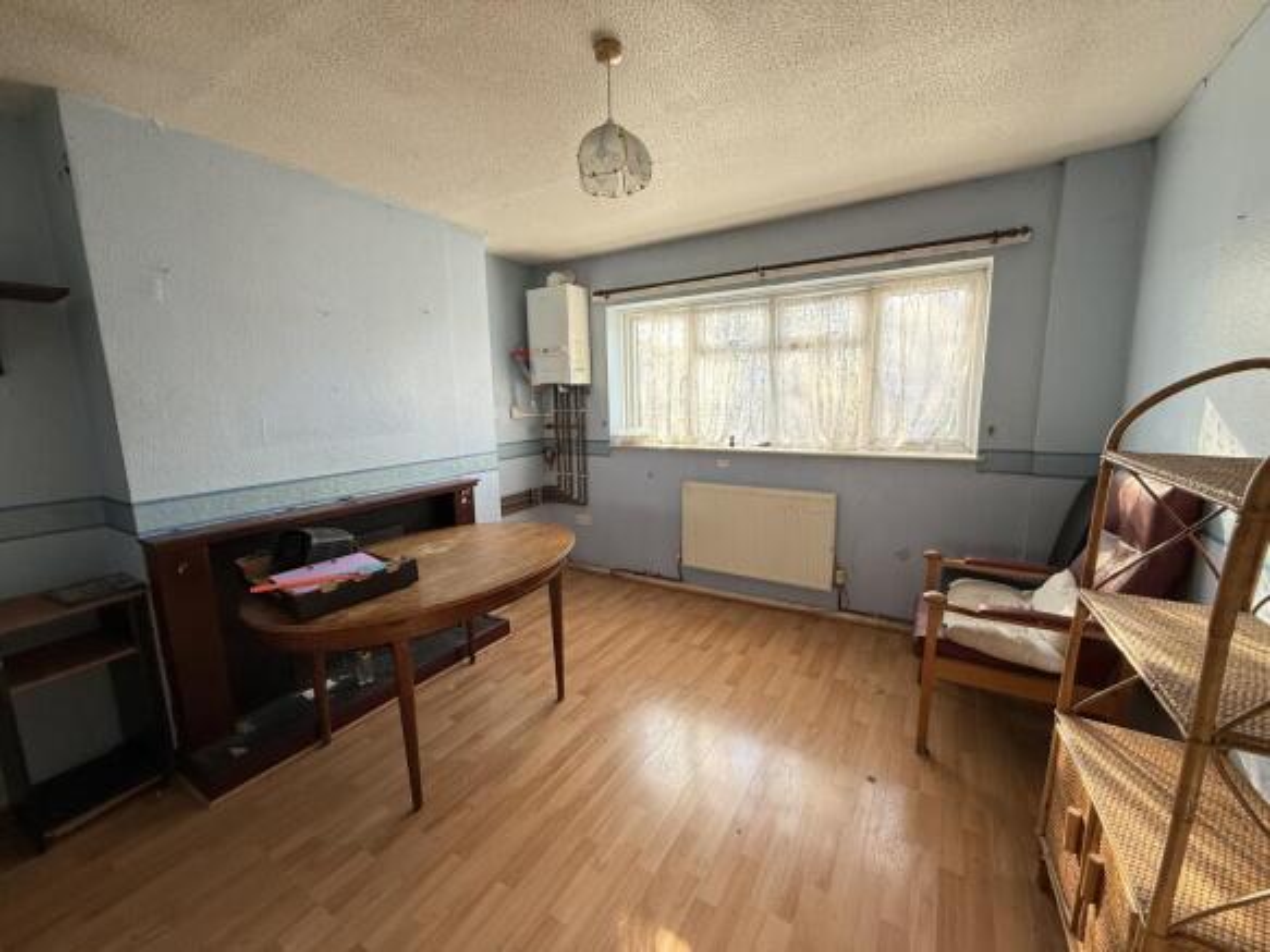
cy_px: 476
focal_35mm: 14
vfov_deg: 85.7
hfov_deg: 102.1
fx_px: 514
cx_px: 635
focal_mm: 2.22
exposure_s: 1/99
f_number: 2.2
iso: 125
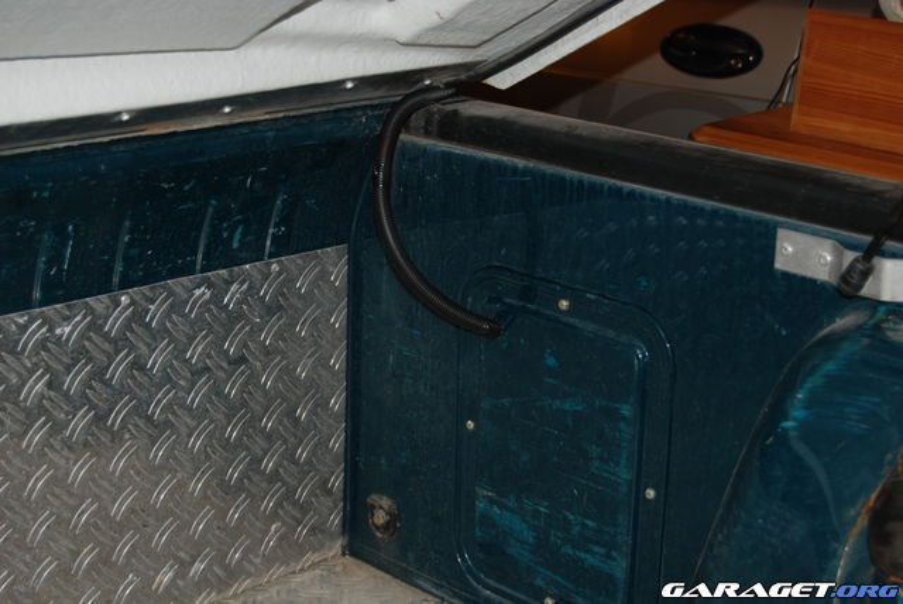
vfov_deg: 21.6
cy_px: 302
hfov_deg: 31.9
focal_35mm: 63
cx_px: 452
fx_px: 1582
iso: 200
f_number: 5.3
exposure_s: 1/60
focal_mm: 42
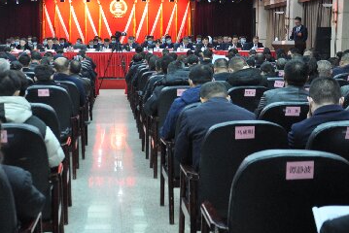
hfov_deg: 33.1
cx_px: 120
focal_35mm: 60
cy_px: 117
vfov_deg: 22.7
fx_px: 582
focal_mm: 24
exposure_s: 1/30
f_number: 3.8
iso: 720
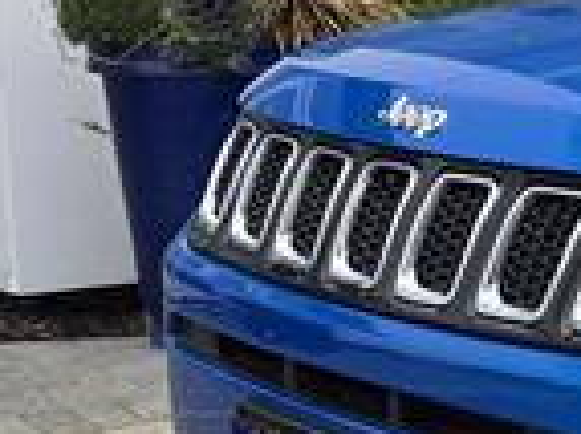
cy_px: 235
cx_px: 1227
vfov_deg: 11.5
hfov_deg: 12.9
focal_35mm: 129
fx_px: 2163
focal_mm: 6.3
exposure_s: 1/359
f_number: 1.7
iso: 25
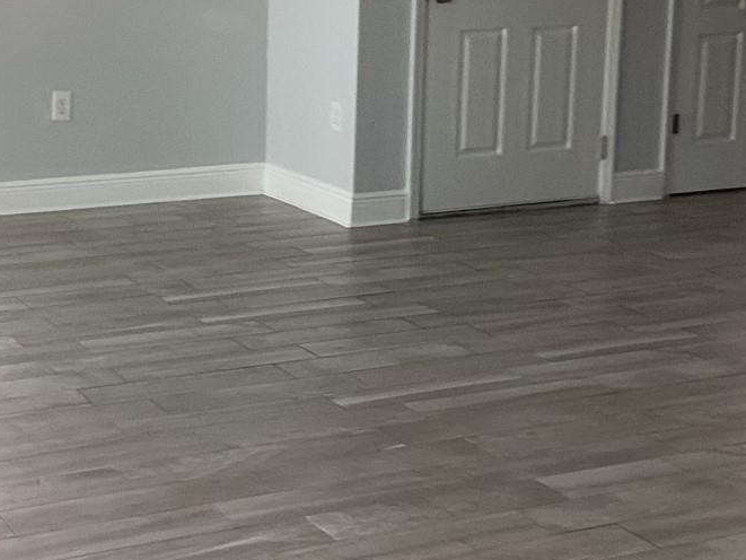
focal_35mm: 75
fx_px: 1617
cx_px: 266
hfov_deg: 25.9
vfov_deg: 19.5
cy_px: 161
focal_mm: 3.3
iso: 80
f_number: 2.4
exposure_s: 1/120
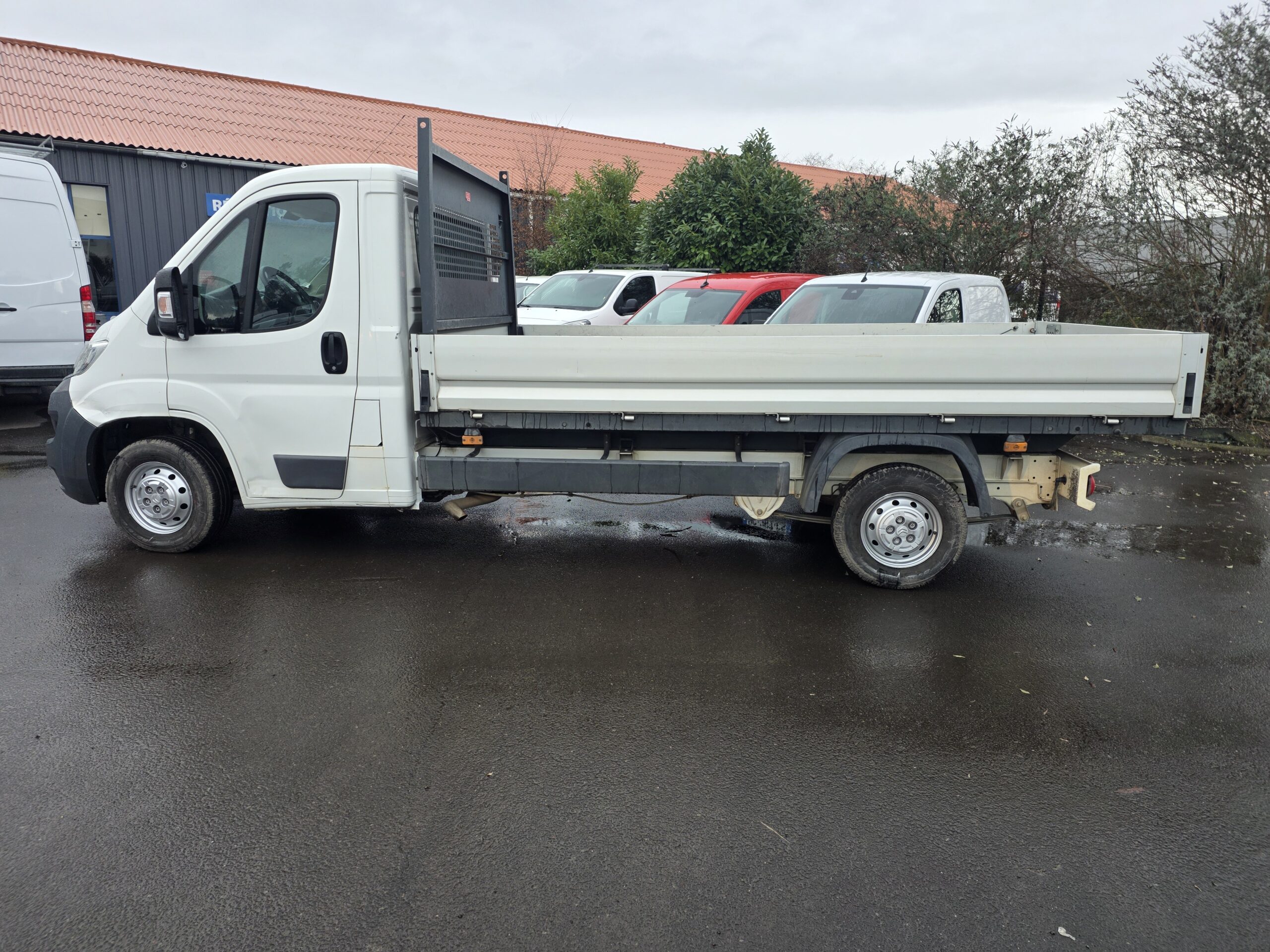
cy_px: 476
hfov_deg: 73.9
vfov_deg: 58.9
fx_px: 844
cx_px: 635
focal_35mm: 23
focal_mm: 6.25
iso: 32
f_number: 1.7
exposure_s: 1/180
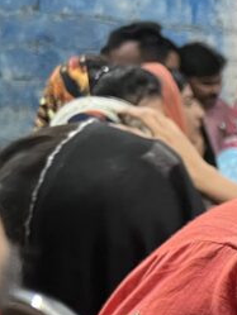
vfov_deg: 18.0
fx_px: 976
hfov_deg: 12.0
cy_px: 309
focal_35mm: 107
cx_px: 506
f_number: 1.5
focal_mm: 5.7
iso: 400
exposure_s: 1/54
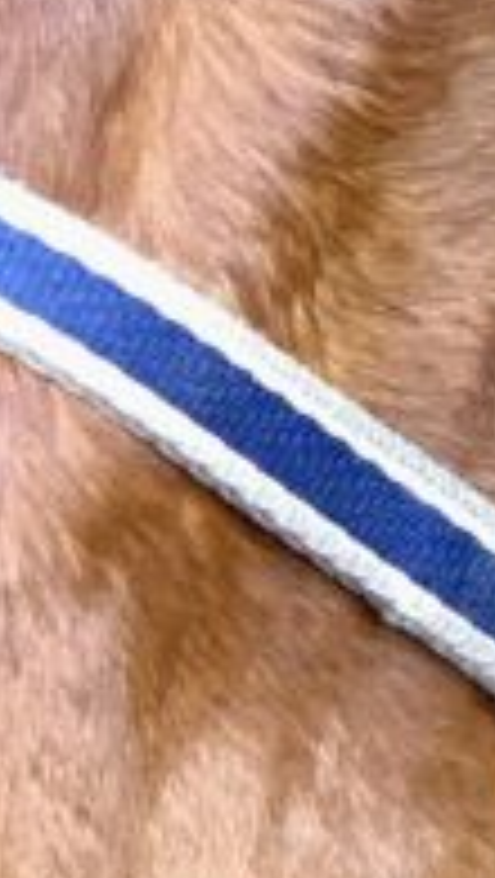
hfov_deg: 3.9
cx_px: 428
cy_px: -230
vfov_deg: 6.8
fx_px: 7311
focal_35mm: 314
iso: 125
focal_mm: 6
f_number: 2.4
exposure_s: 1/102
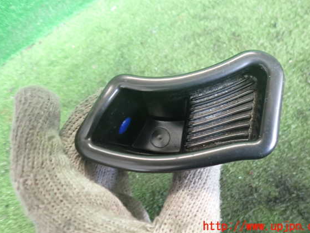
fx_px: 242
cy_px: 108
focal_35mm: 27
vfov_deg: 51.3
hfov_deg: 65.3
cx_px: 162
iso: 320
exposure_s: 1/30
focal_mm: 4.5
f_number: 2
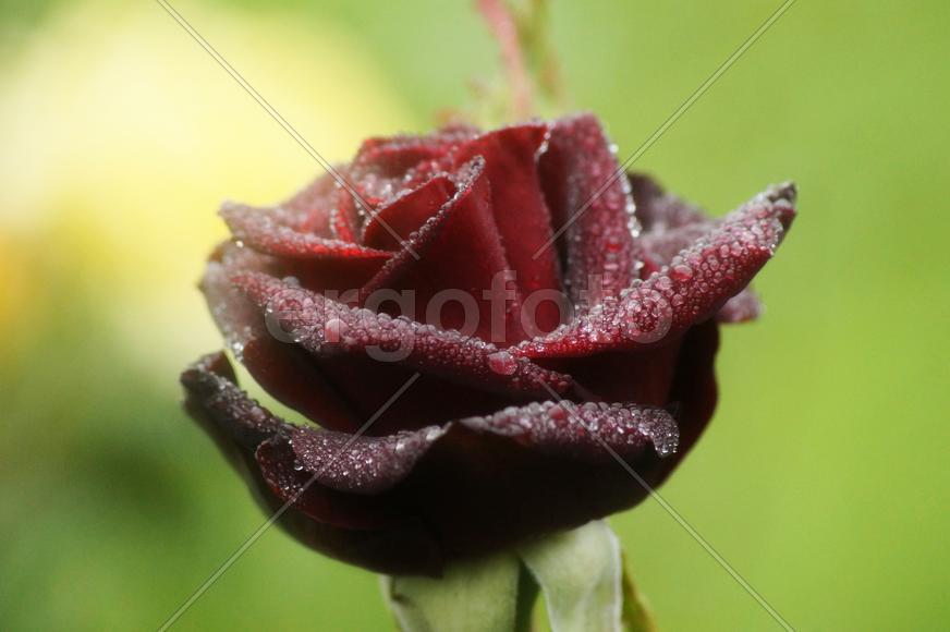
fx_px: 7910
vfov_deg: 4.6
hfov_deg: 6.9
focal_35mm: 300
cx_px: 475
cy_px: 316
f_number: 8
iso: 2000
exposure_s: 1/200
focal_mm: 200
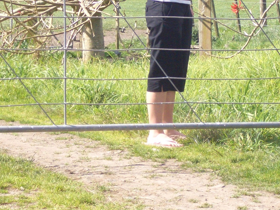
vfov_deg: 6.5
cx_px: 196
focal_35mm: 227
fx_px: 1836
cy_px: 30
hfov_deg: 8.7
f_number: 4.8
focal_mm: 17.4
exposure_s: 1/640
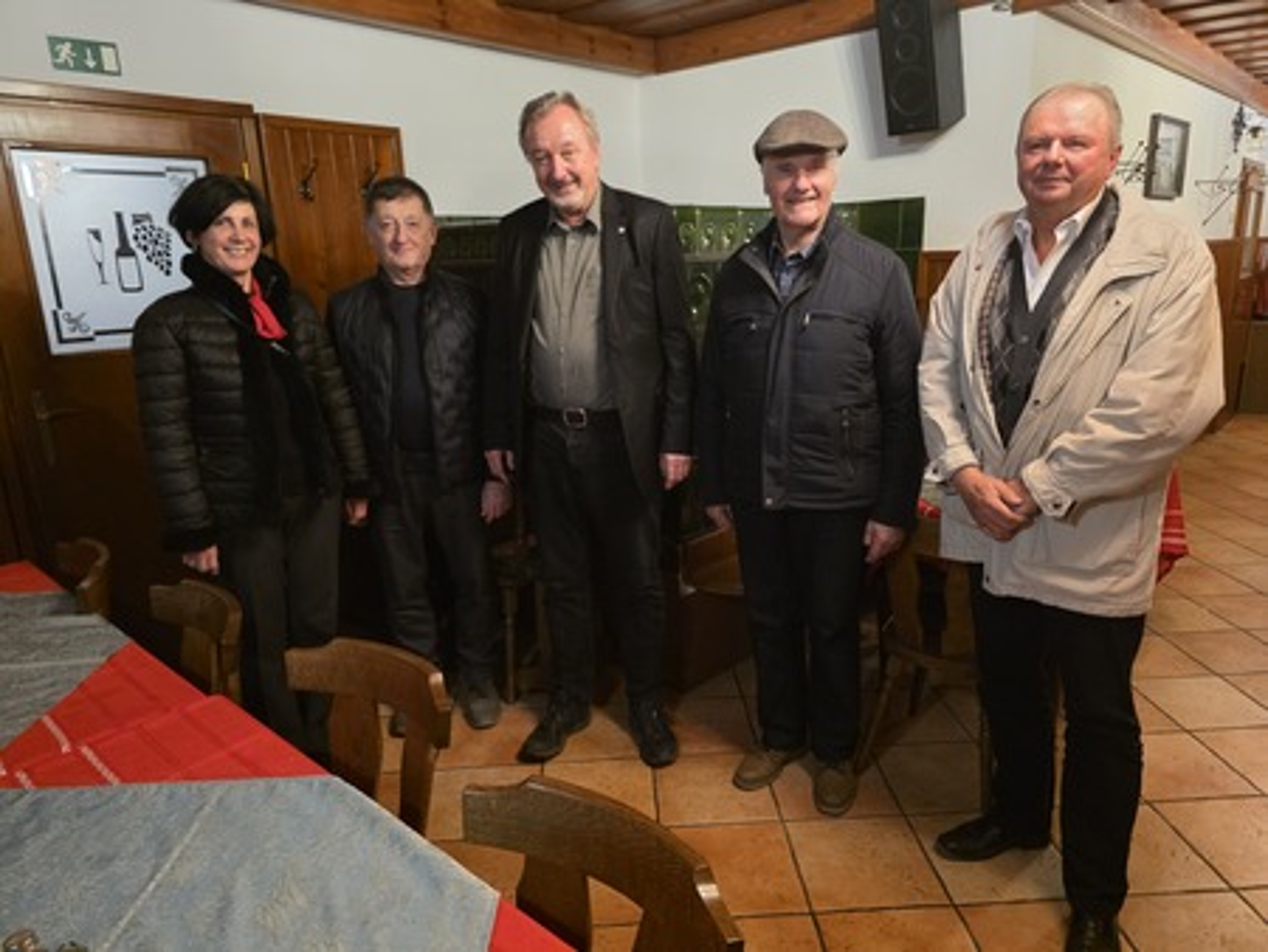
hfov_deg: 73.9
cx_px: 634
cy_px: 476
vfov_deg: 58.9
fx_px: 843
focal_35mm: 23
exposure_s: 1/33.3
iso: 1600
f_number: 1.7
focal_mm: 6.3
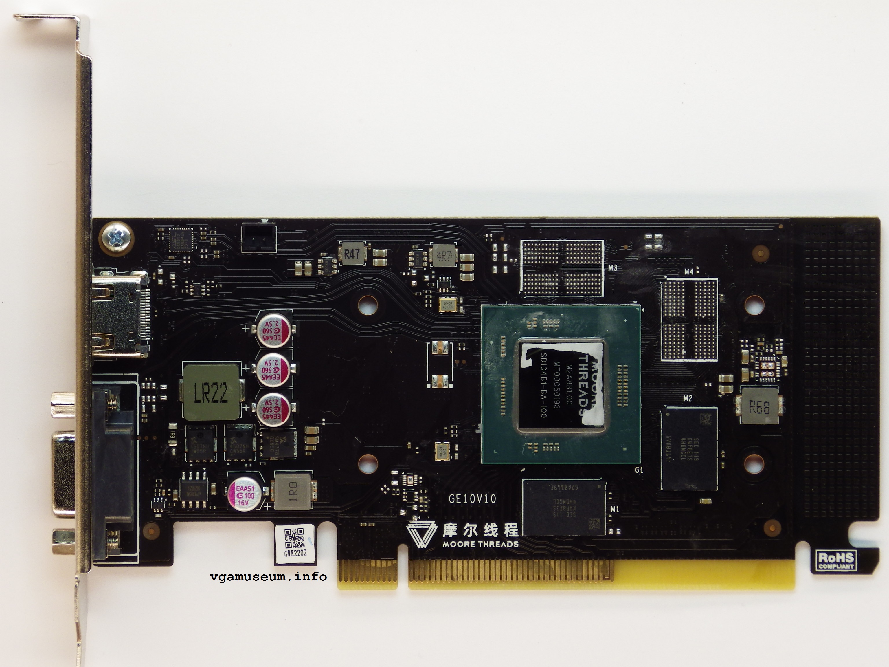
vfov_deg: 7.6
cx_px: 444
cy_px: 334
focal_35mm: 195
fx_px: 5008
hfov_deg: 10.1
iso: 100
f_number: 5.4
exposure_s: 1/200
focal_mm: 34.9
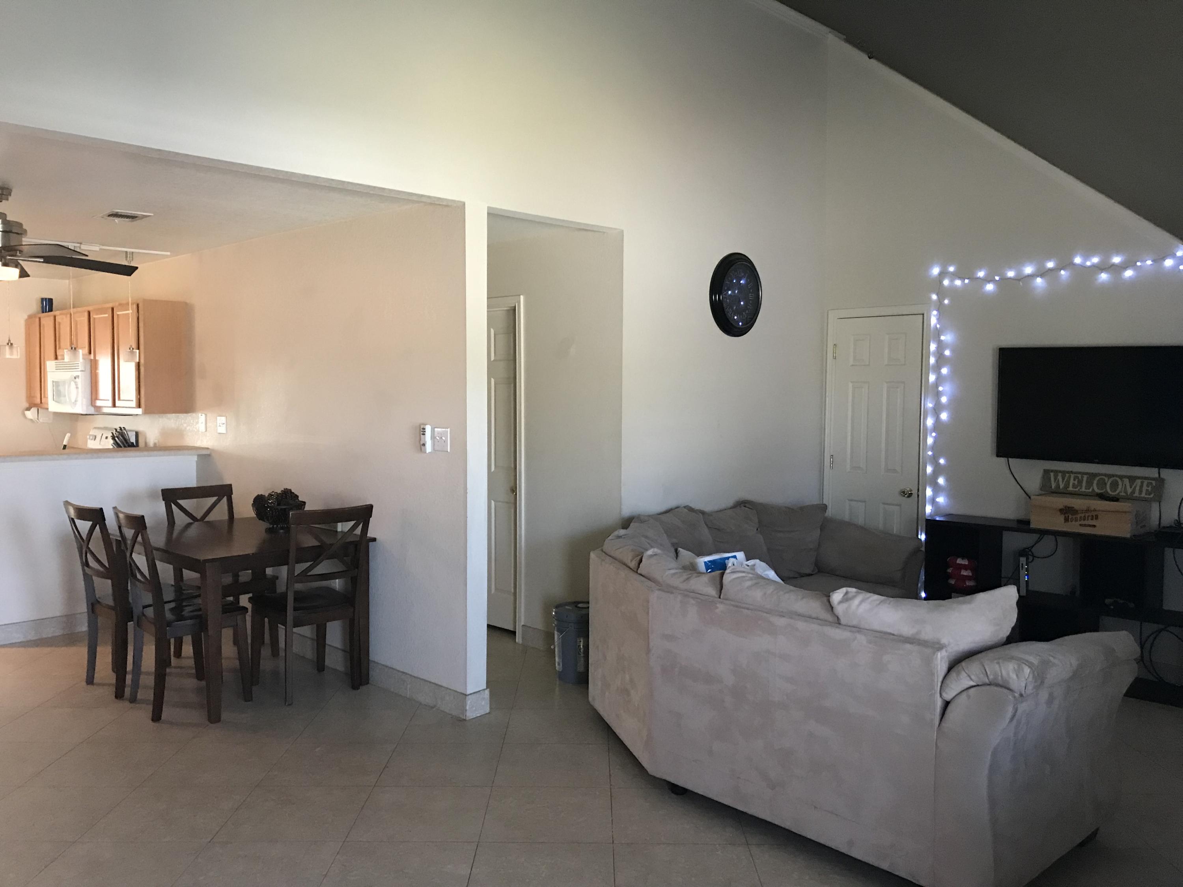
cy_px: 444
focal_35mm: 28
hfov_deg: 63.4
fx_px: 957
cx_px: 592
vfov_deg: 49.7
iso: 100
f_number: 1.8
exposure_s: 1/15
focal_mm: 3.99
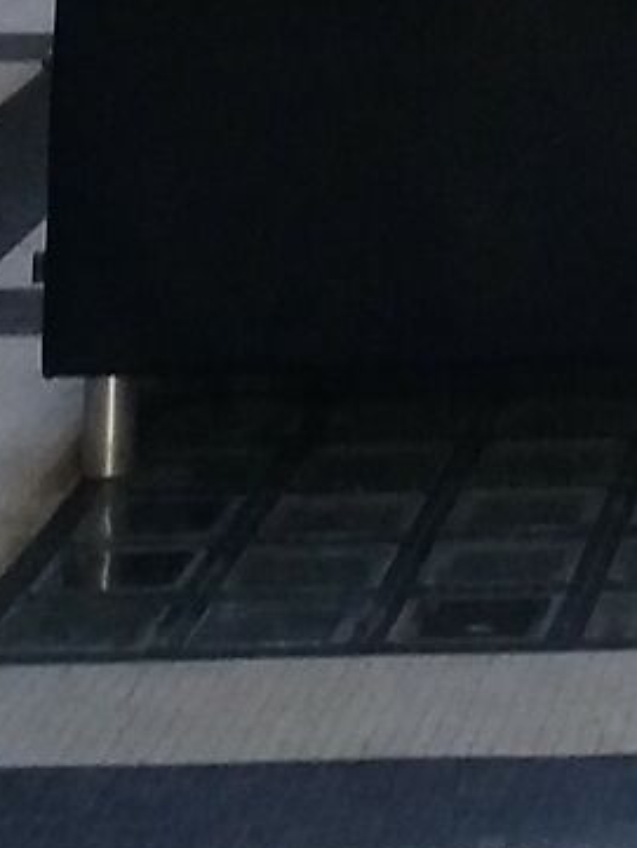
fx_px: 4561
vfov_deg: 9.2
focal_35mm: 186
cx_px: 1685
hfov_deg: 7.3
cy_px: -1412
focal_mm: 3.7
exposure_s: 1/33
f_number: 1.9
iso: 80
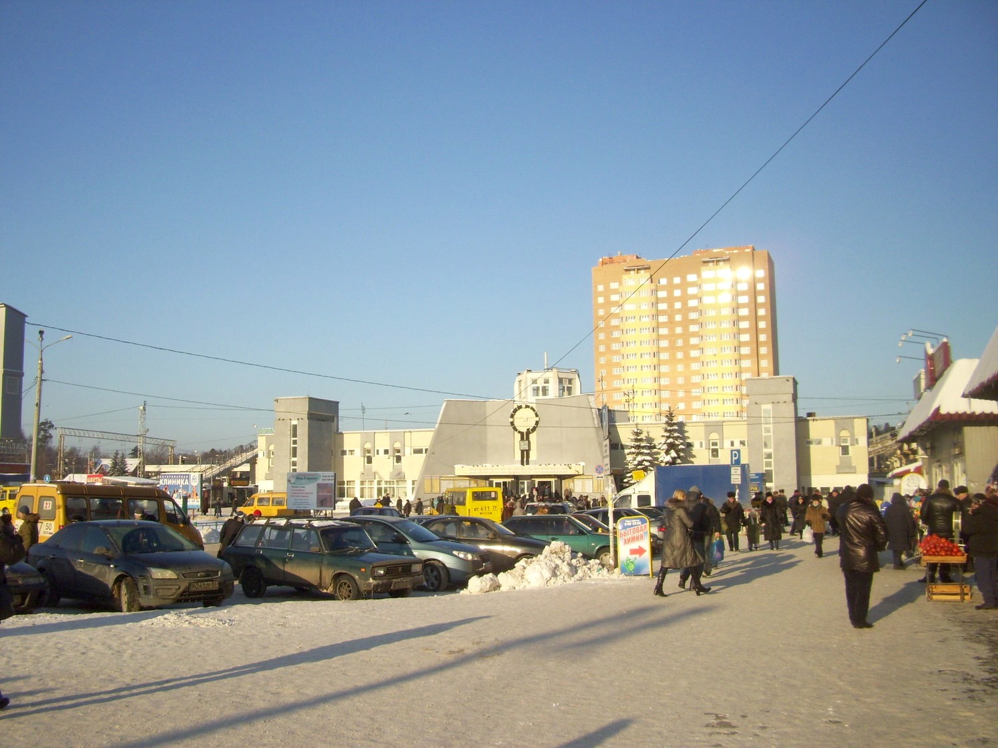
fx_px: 980
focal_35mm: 34
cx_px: 499
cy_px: 374
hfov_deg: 54.0
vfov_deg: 41.8
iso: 80
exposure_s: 1/400
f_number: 5.6
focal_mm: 5.7
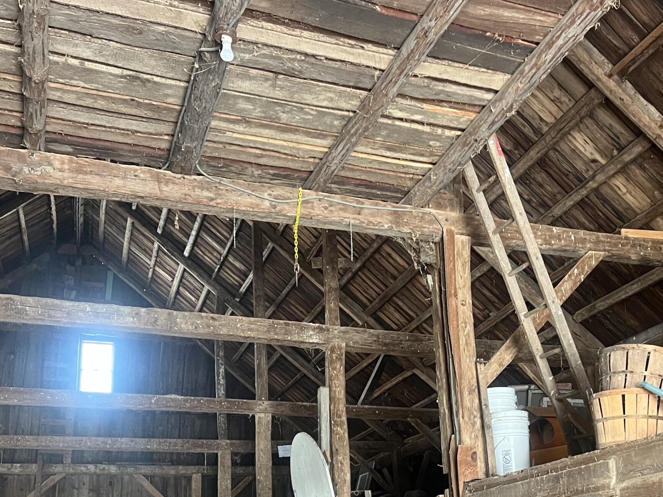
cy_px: 387
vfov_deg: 31.5
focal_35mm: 45
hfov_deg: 41.3
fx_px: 862
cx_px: 467
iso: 400
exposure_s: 1/60
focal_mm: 5.7
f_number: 1.5
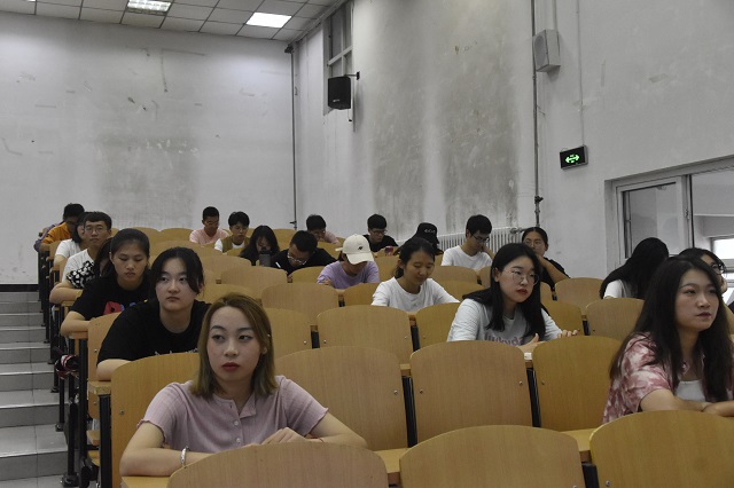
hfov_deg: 49.6
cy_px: 244
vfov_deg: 34.2
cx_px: 367
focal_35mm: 39
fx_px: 795
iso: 4000
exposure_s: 1/125
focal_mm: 26
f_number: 7.1
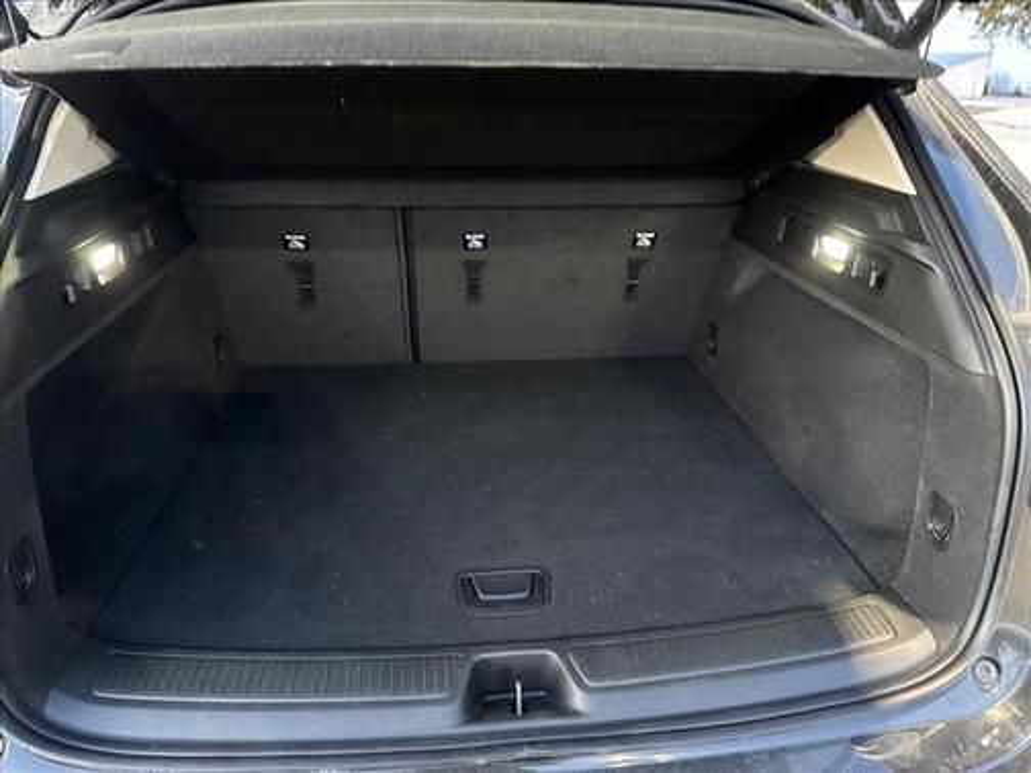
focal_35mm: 24
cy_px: 386
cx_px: 516
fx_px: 715
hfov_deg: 71.6
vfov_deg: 56.8
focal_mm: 6.76
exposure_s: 1/30
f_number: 1.78
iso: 1000
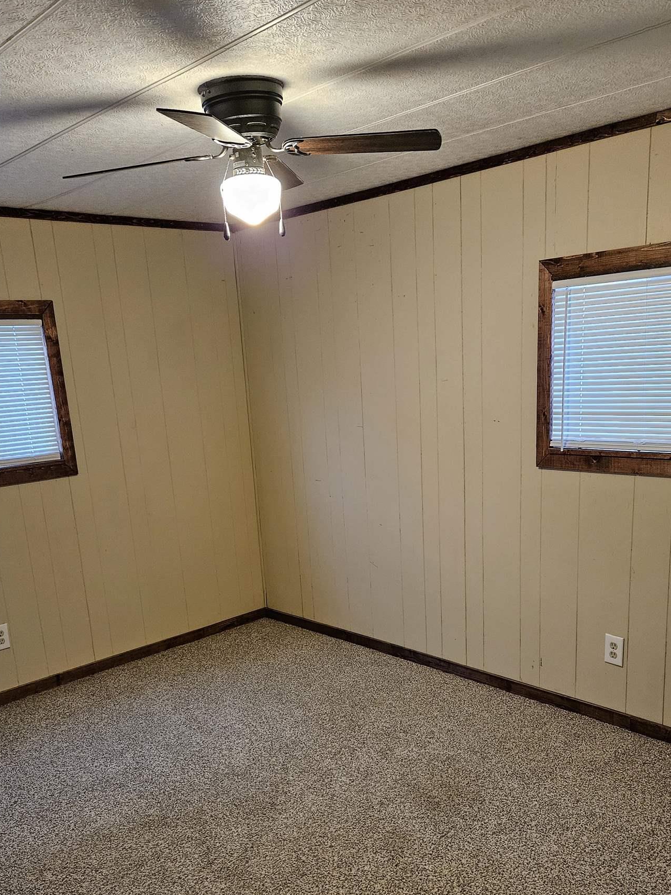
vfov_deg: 57.4
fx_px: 801
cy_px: 573
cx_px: 328
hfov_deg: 45.4
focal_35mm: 31
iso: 1000
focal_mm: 5.4
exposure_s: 1/120
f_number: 1.8
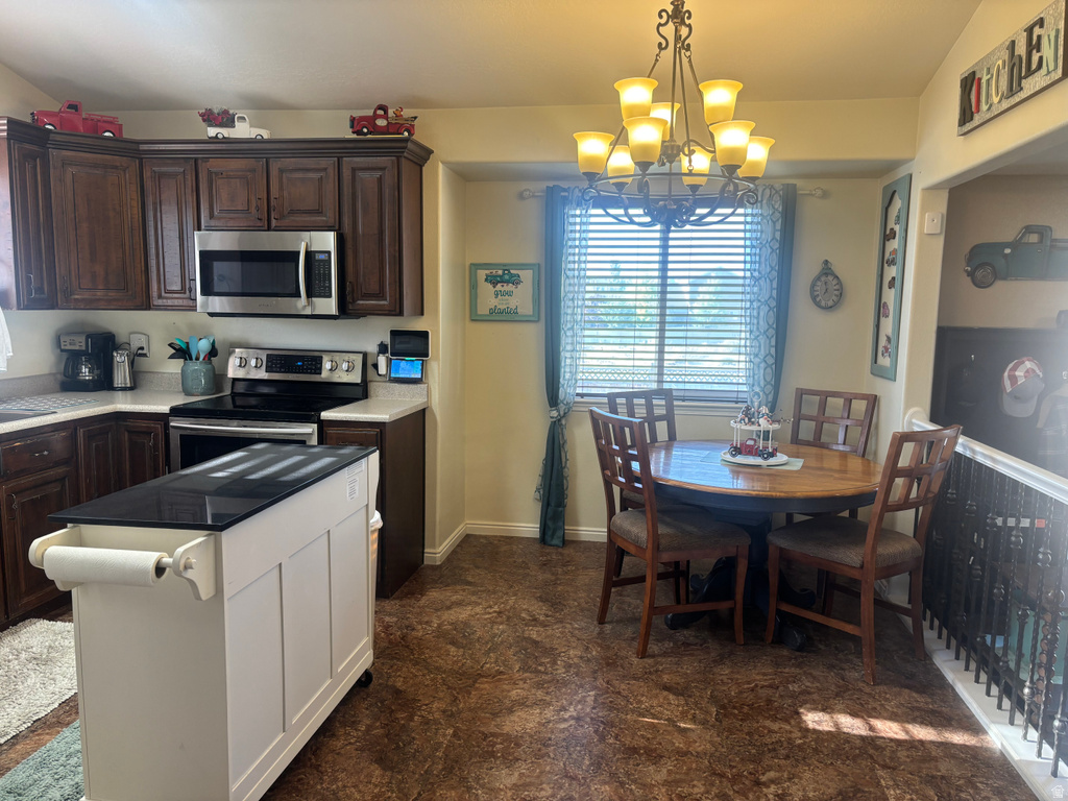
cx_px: 534
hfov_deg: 67.3
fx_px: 802
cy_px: 400
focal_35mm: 26
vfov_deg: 53.1
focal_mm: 5.96
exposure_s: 1/60
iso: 80
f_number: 1.6
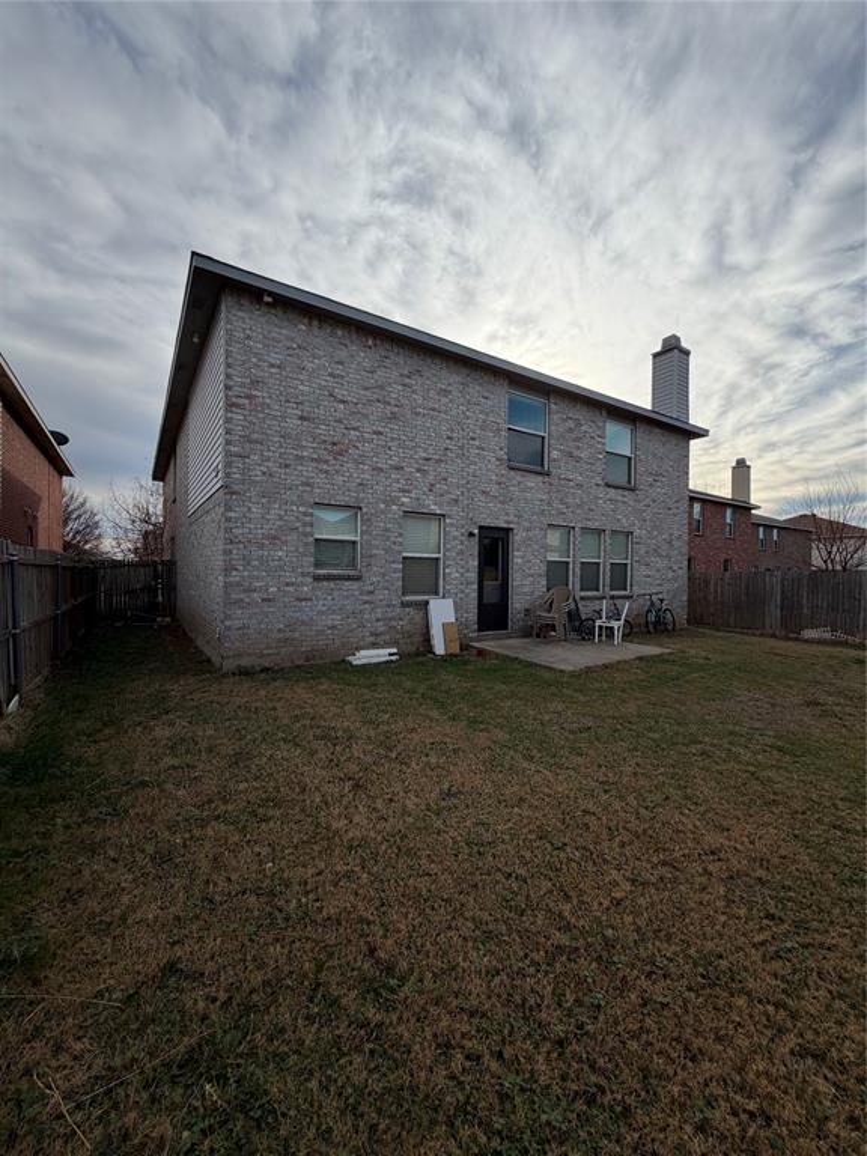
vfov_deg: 102.1
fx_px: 468
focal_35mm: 14
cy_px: 578
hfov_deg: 85.7
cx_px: 434
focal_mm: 2.22
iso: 20
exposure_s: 1/985
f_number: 2.2
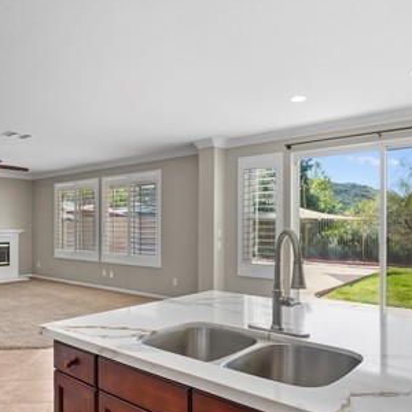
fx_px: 391
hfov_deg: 55.6
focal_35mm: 29
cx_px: 207
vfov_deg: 55.5
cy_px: 230
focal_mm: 16
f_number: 4
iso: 200
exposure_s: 1/15
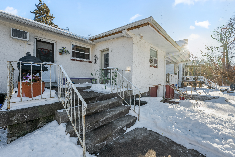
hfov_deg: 104.3
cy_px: 78
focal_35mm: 14
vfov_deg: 81.2
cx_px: 118
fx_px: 91
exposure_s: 1/500
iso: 400
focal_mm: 14
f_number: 8
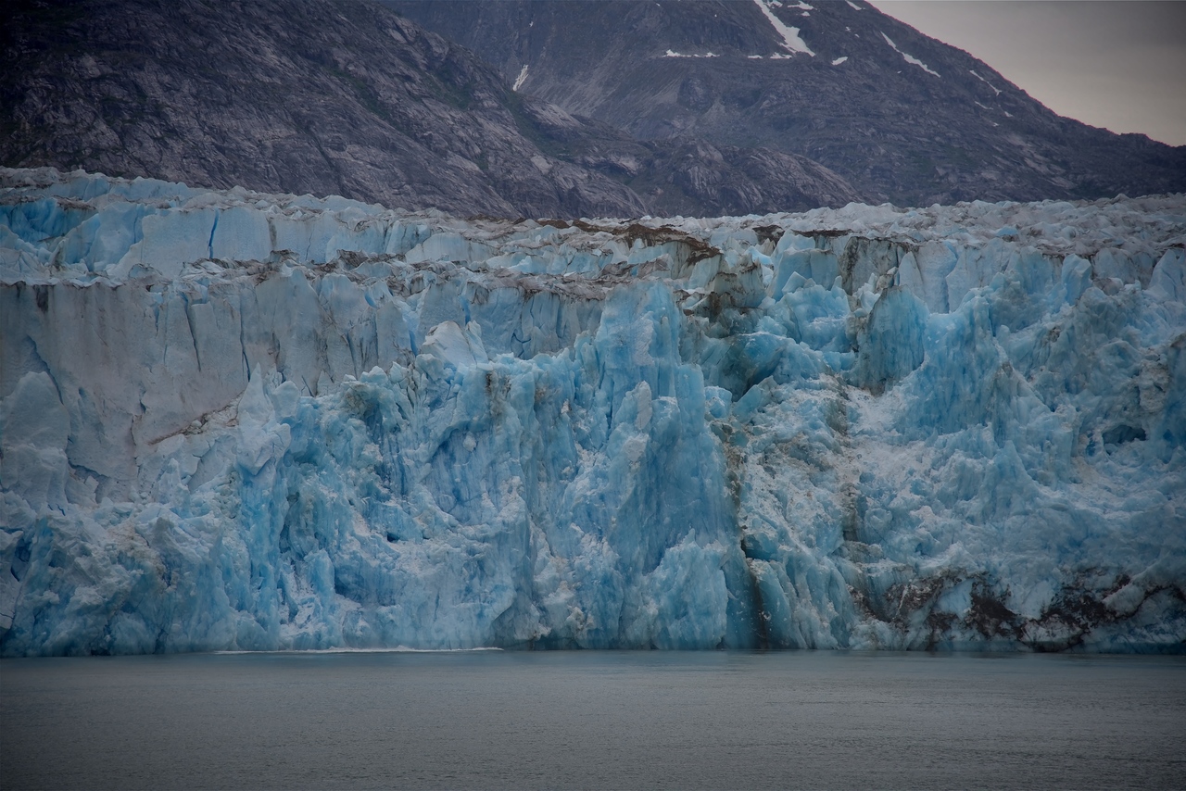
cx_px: 593
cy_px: 396
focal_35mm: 120
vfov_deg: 11.4
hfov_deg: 17.1
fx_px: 3954
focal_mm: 120
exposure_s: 1/250
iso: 140
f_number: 4
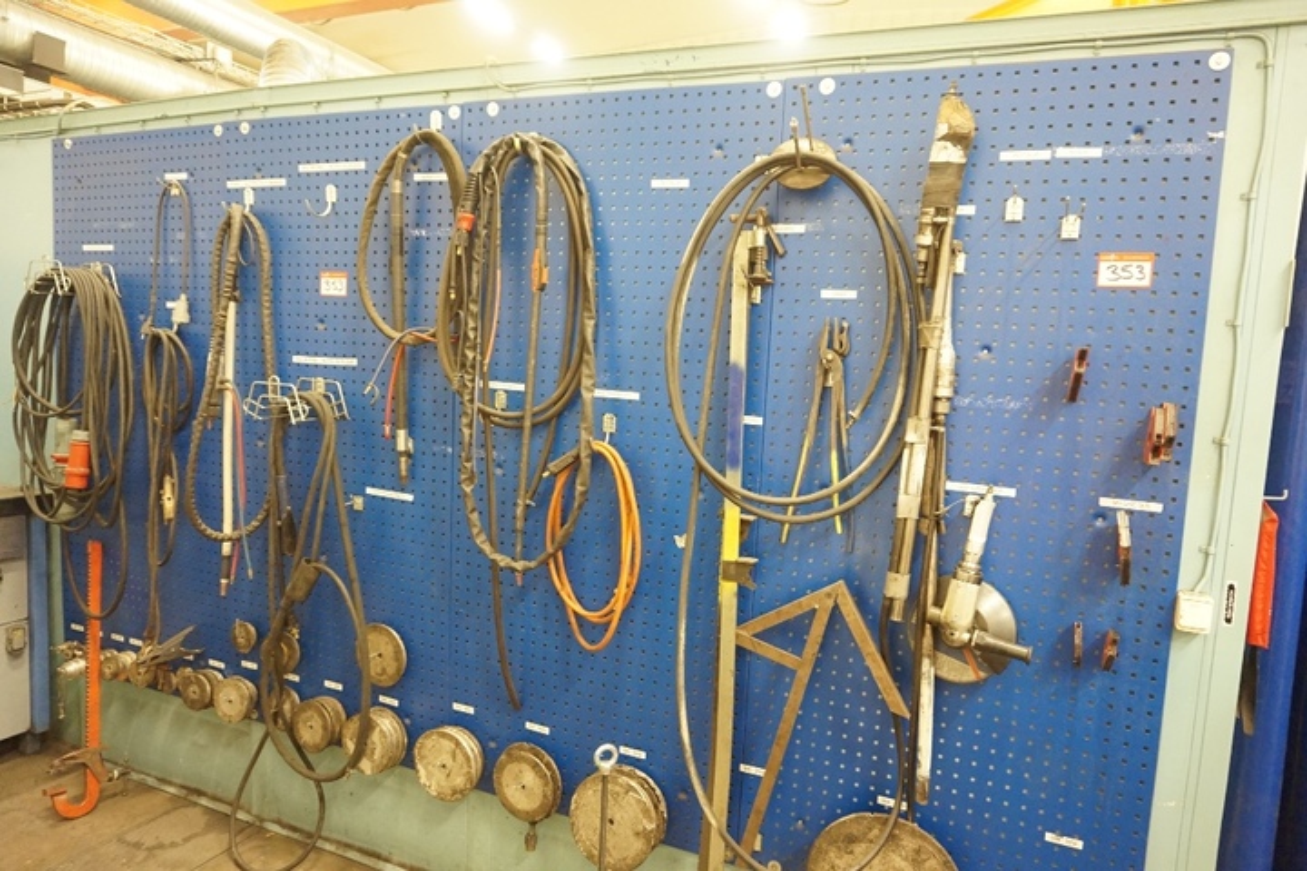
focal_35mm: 24
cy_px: 436
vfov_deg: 53.1
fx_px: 871
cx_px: 654
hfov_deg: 73.7
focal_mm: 16
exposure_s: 1/20
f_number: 3.5
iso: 3200
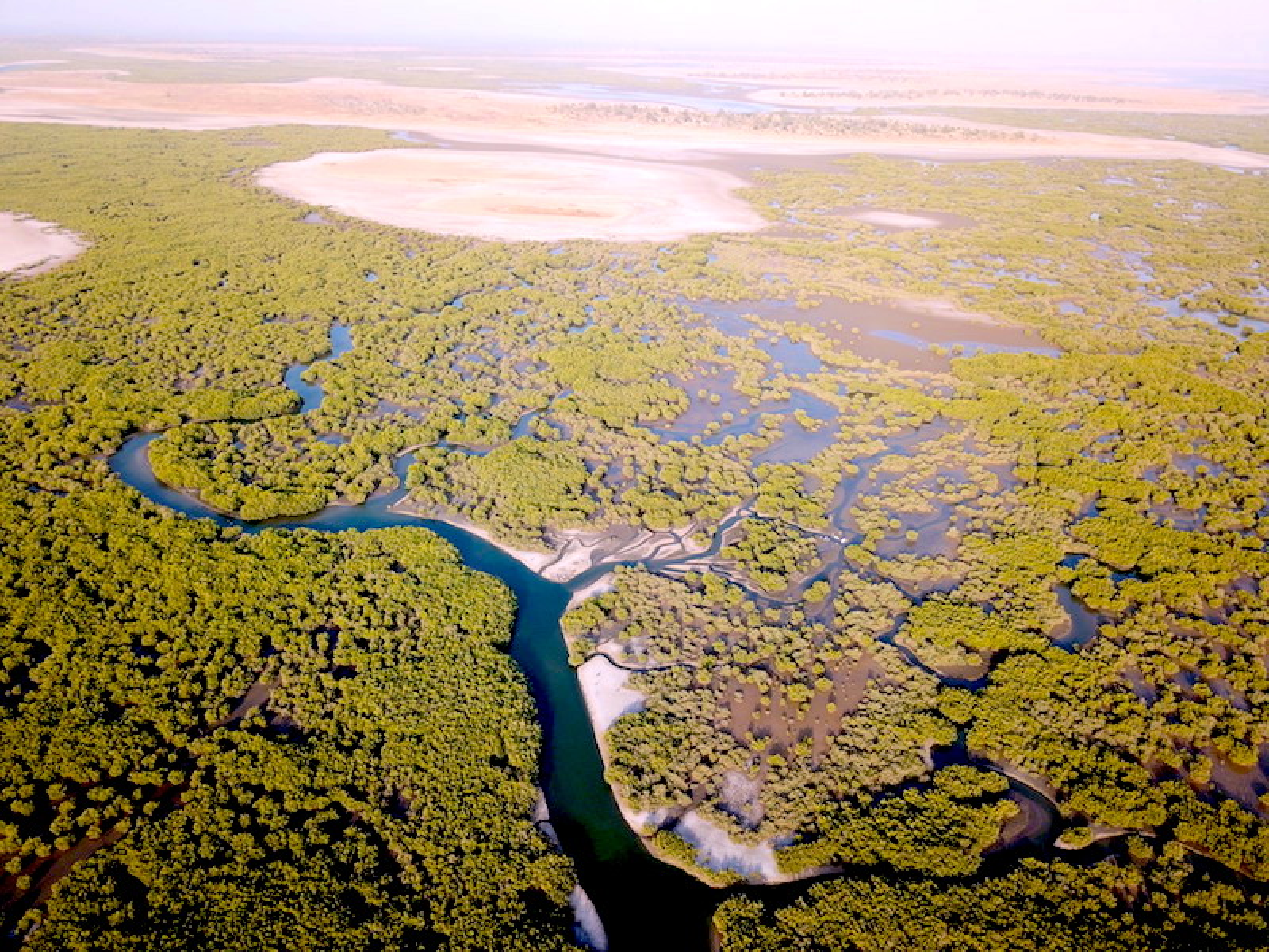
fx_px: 953
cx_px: 634
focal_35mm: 26
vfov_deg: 53.1
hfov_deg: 67.3
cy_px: 476
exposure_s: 1/100
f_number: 2.2
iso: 146
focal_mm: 4.73
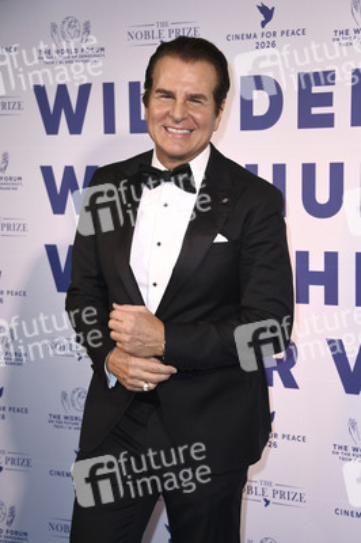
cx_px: 180
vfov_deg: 22.6
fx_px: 1356
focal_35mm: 90
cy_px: 272
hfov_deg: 15.2
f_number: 6.3
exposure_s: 1/250
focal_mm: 90
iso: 640
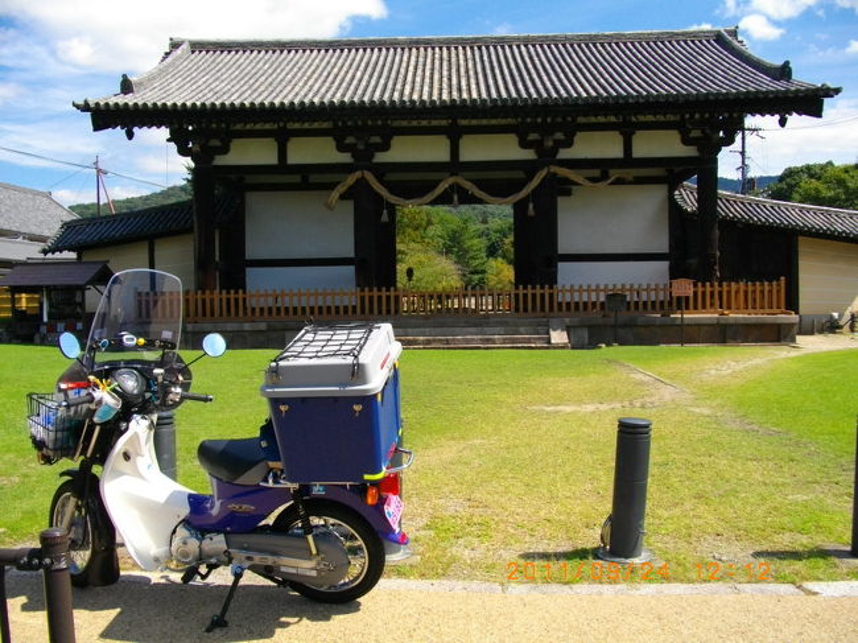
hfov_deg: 58.4
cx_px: 429
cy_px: 322
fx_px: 768
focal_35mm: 31
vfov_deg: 45.4
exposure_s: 1/125
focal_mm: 5.7
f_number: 8.8
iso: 100
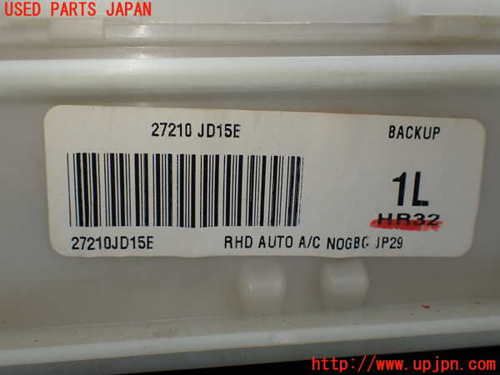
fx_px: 433
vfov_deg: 46.8
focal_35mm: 30
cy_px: 188
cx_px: 250
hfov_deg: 60.0
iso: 100
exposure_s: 1/250
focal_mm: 5.4
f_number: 3.2
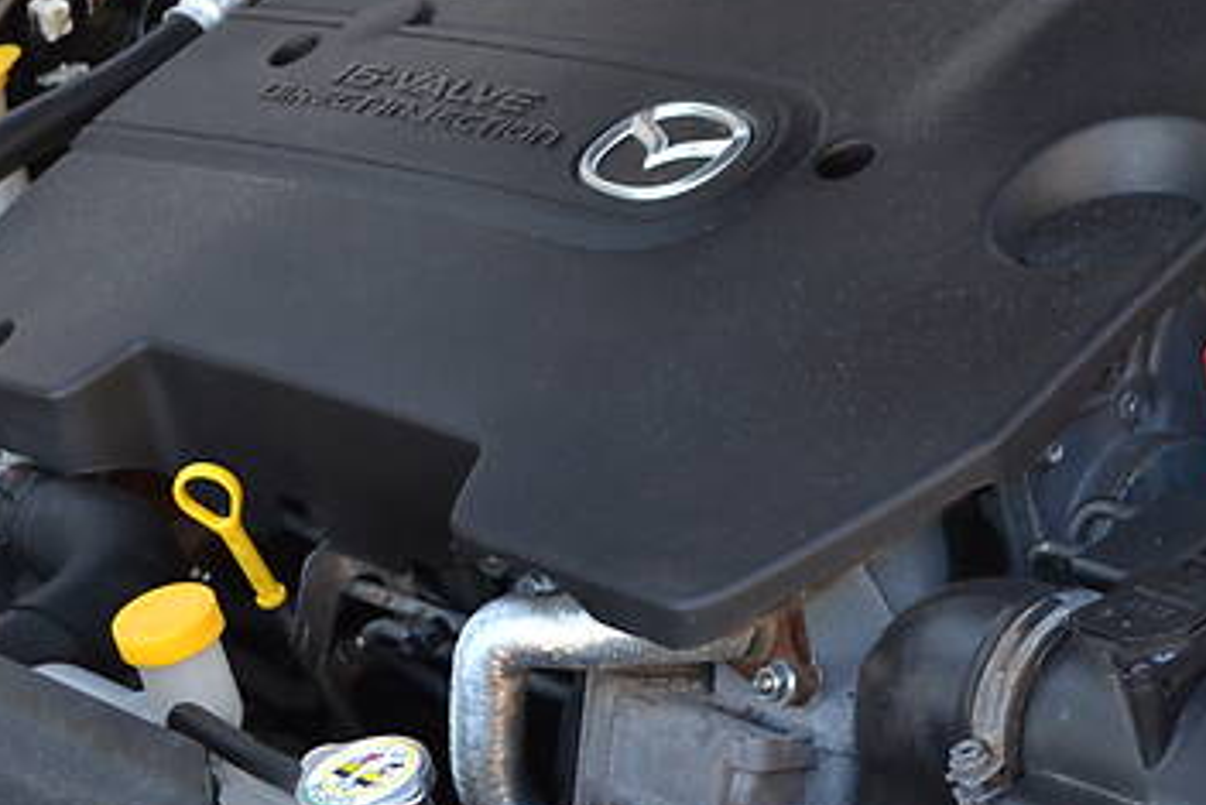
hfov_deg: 17.0
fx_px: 3992
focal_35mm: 119
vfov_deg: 11.5
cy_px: 317
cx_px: 1024
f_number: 5.6
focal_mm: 35
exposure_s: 1/125
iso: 400
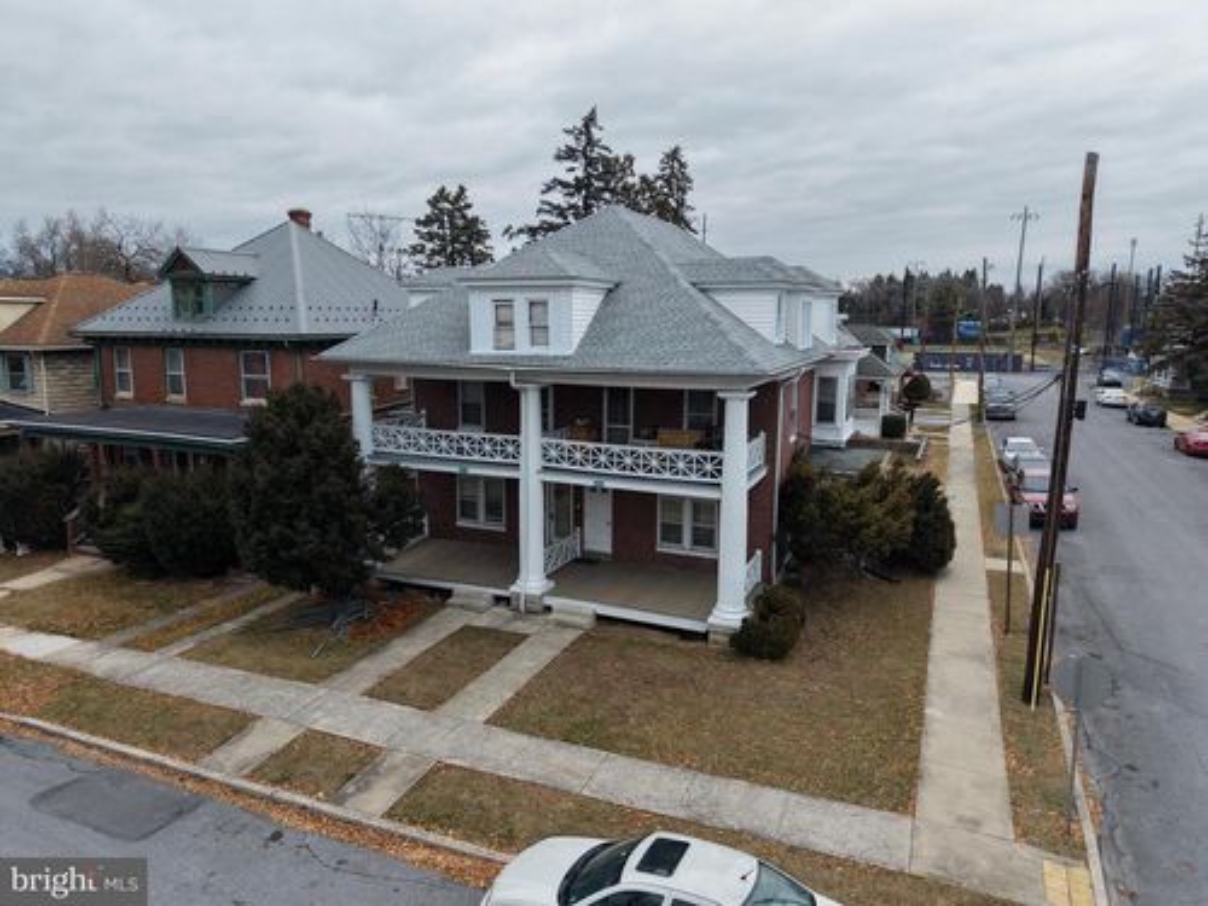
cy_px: 453
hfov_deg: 71.6
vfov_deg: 56.8
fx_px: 838
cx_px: 604
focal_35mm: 24
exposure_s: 1/1250
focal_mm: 8.67
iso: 290
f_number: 1.8
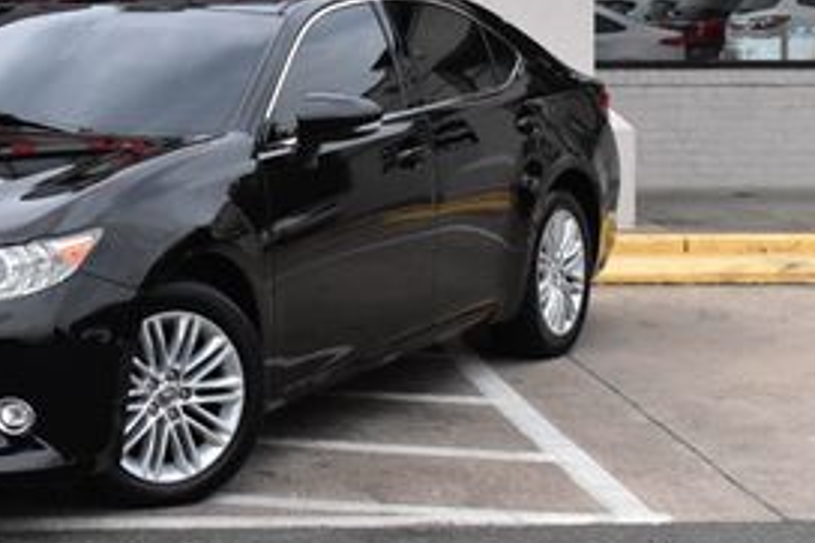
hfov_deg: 19.1
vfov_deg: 12.8
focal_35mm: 106
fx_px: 2398
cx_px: 144
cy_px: 27
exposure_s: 1/1250
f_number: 13
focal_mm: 30
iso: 2500
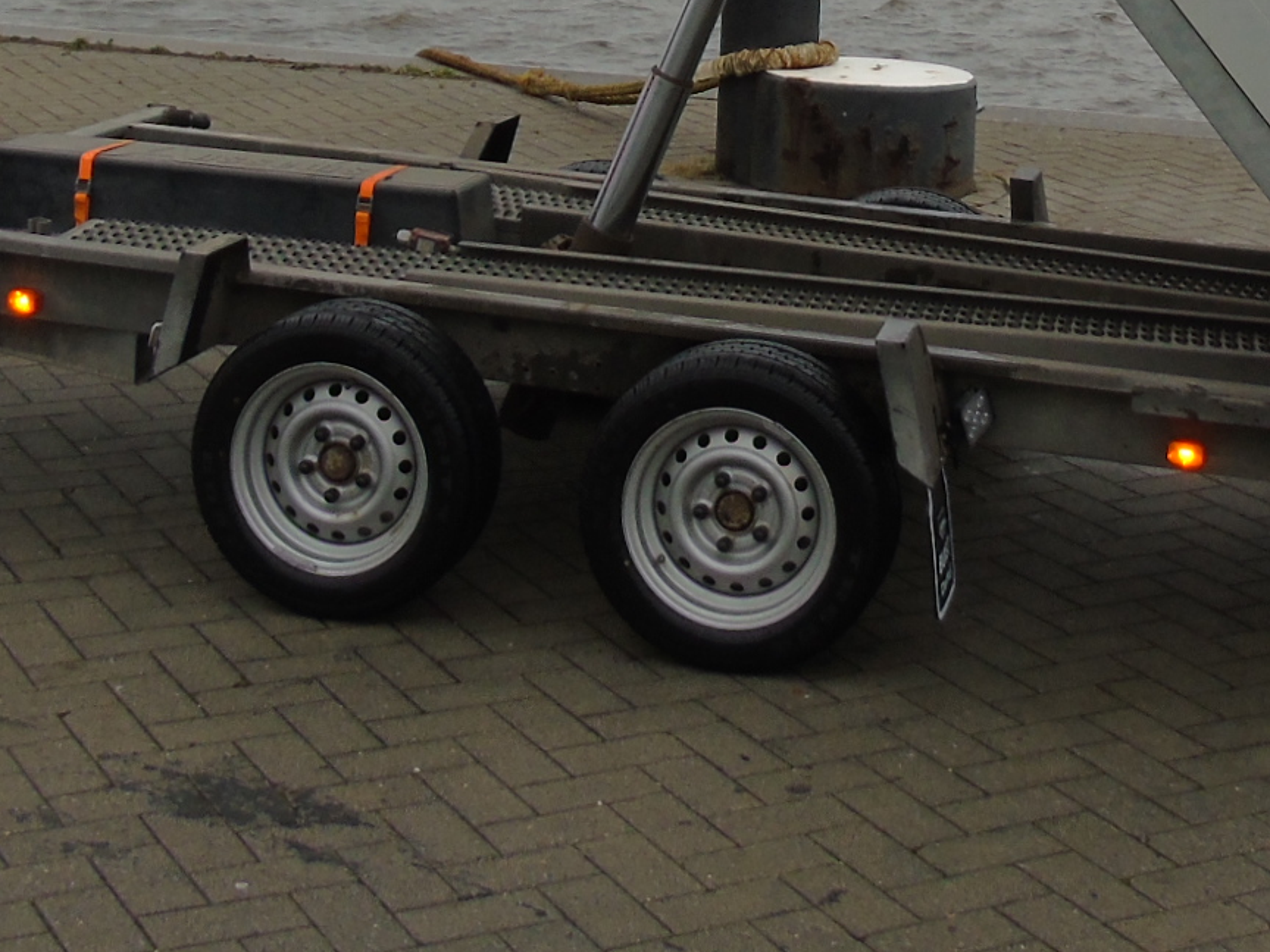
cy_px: -408
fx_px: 2752
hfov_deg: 26.0
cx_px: 682
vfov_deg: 17.9
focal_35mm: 75
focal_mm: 4.4
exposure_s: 1/60
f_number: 3.4
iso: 80
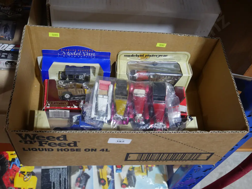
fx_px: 306
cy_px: 94
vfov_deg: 34.4
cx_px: 126
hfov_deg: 44.8
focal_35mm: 42
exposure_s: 1/60
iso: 500
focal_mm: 21
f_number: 4.6
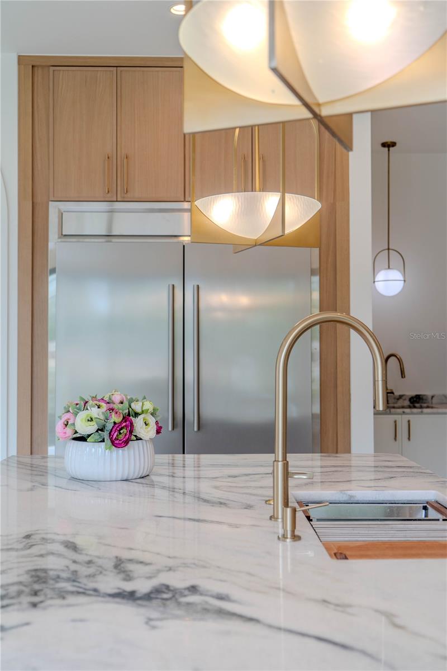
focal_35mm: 39
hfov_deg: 34.2
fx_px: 726
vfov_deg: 49.6
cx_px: 224
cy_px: 336
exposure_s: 1/200
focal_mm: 39
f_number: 4
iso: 160
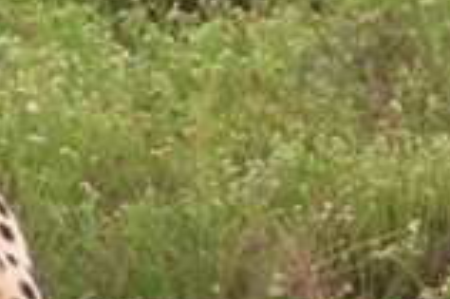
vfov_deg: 1.4
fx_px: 12350
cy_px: 114
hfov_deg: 2.1
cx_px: -328
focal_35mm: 989
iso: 400
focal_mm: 42.2
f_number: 4.5
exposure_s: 1/125
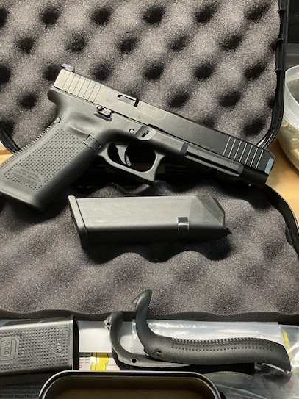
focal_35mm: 33
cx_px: 136
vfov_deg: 55.4
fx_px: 380
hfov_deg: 42.9
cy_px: 205
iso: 250
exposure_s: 1/40
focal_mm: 3.99
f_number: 1.8
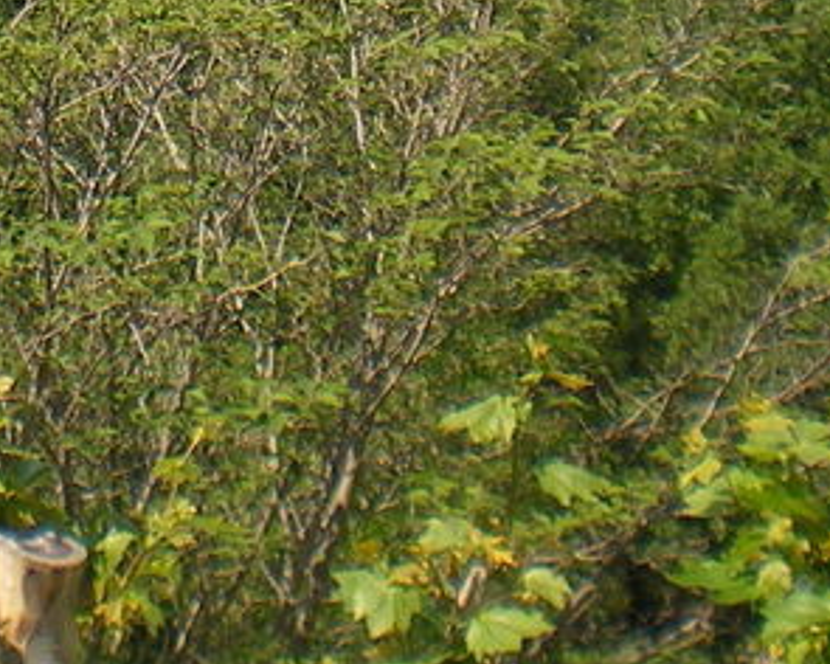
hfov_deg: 13.3
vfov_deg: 10.5
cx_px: 39
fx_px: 3513
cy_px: -295
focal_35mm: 143
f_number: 4.6
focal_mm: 6.3
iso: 50
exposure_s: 1/320
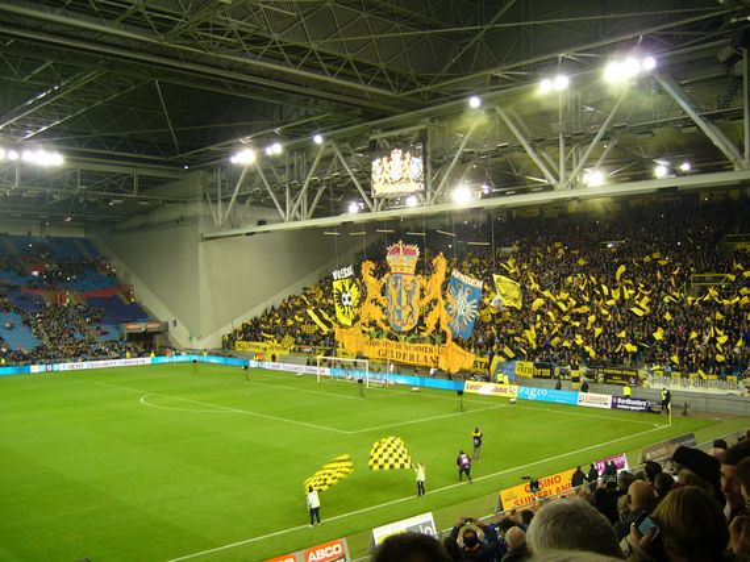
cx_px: 375
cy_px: 281
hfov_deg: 52.6
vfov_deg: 40.7
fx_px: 758
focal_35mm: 35
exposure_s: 1/25
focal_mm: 5.8
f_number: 2.8
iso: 100
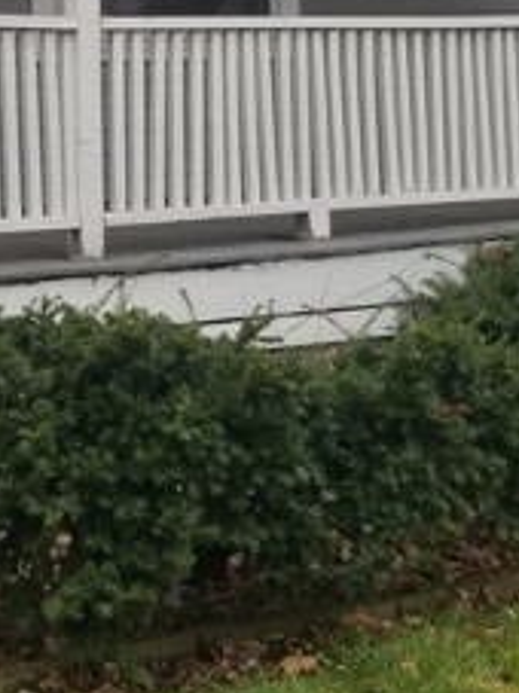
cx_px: 40
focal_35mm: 88
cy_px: 101
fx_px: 1761
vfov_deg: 21.9
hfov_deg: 16.5
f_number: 1.7
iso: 50
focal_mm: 4.25
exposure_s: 1/1033
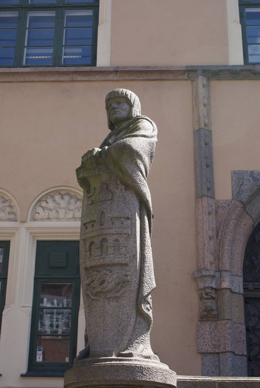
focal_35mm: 60
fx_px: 648
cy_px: 194
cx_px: 130
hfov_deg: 22.7
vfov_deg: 33.4
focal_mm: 40
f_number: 8
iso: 100
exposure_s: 1/125
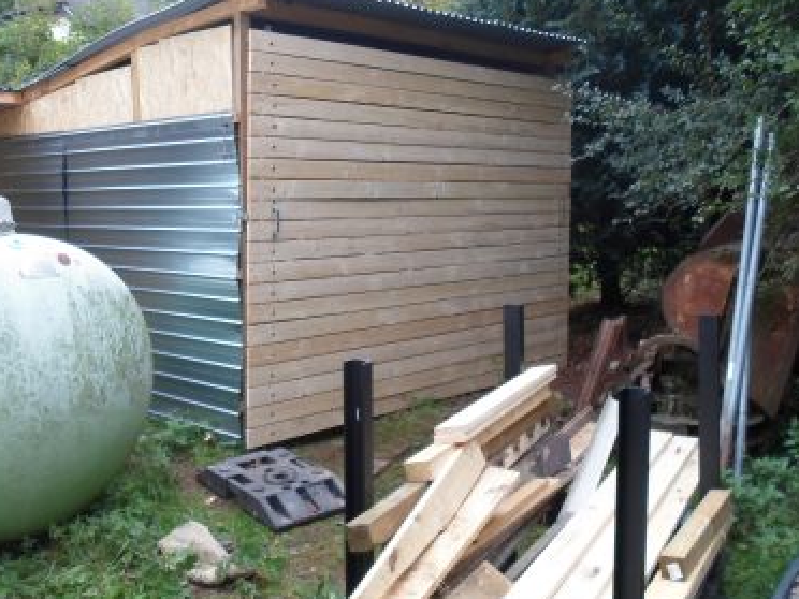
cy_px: 248
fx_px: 854
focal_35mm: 37
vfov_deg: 38.5
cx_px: 406
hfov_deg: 50.1
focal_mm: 4.5
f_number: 2.5
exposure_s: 1/90
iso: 80
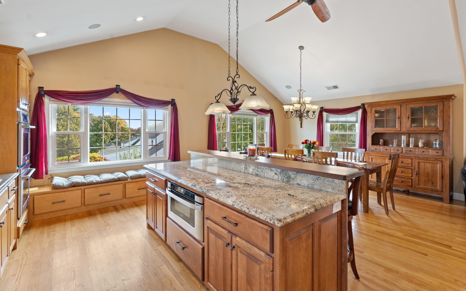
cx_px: 227
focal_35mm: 18
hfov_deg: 92.6
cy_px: 133
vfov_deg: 66.3
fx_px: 223
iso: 1600
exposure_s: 1/30
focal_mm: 16.5
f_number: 8
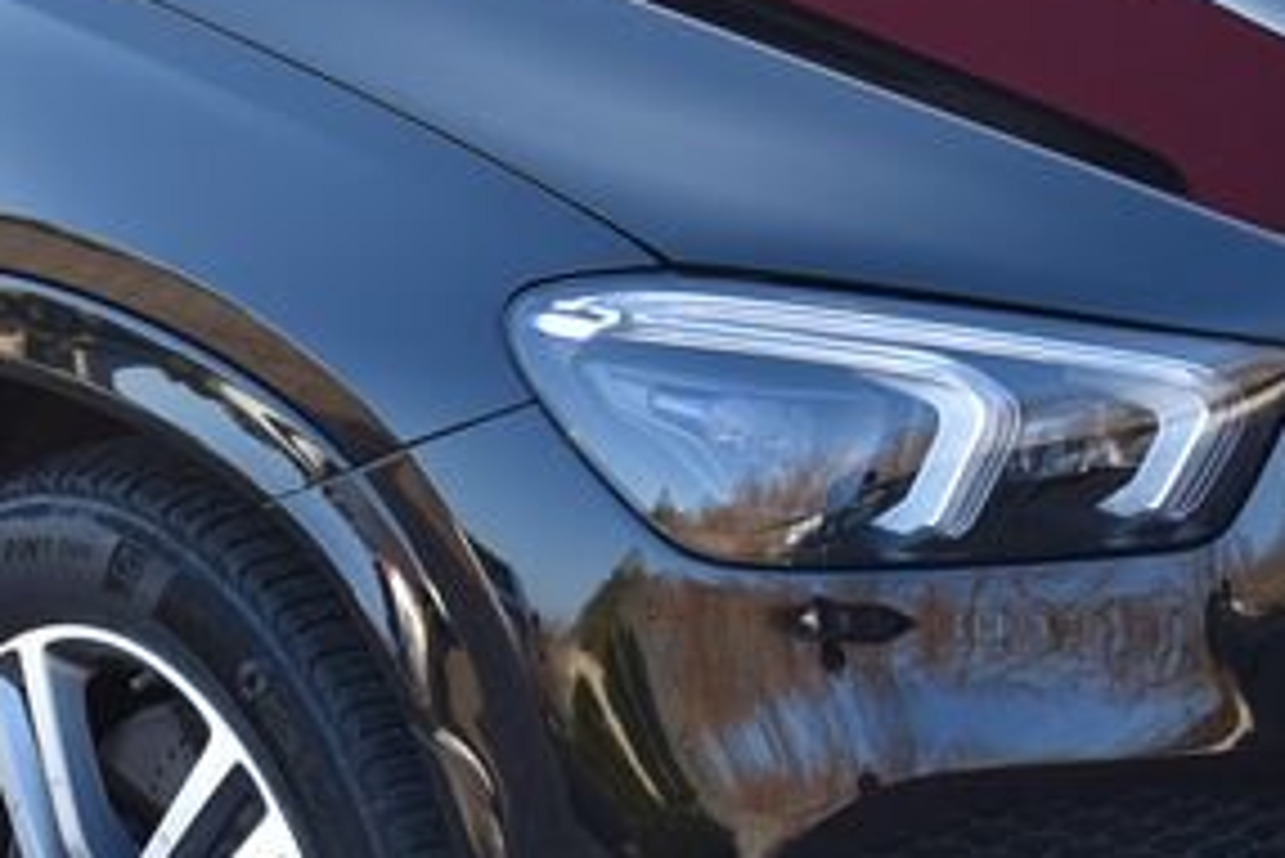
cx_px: 323
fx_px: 7428
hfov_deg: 9.9
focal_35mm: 208
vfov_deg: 6.6
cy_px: 103
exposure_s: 1/160
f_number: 6.3
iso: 500
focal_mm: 58
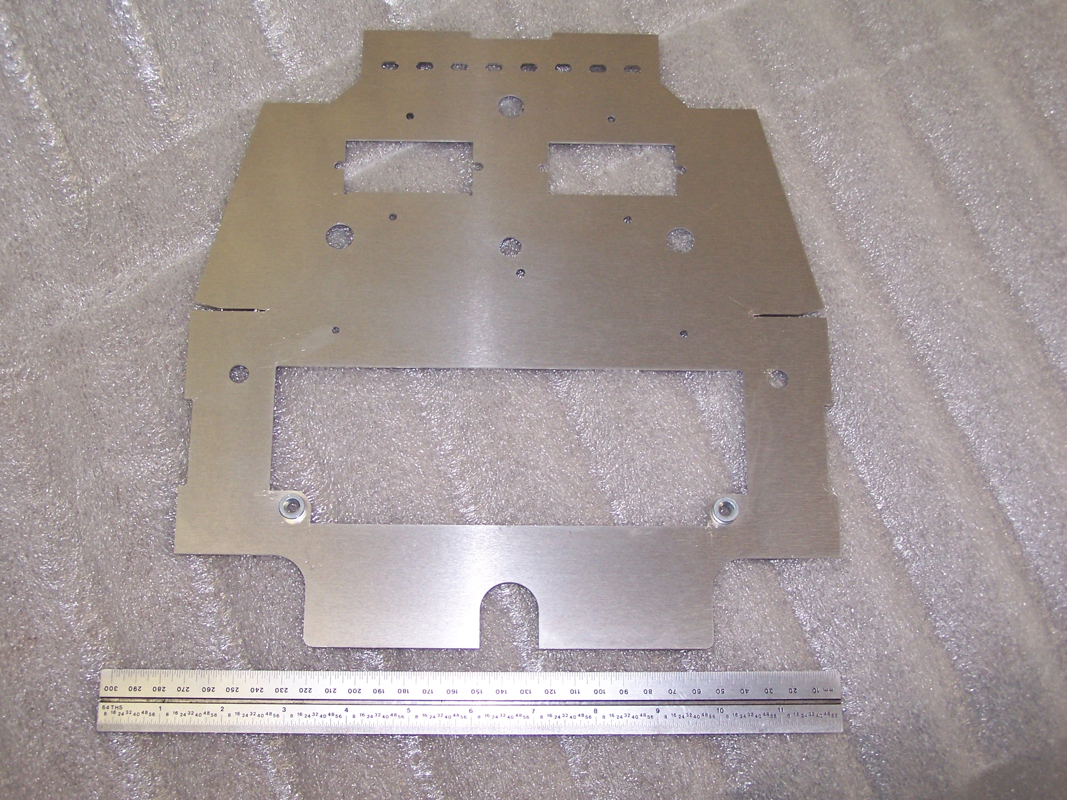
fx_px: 1572
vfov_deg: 28.6
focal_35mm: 51
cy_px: 400
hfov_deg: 37.5
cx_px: 534
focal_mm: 8.5
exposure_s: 1/60
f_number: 3
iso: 140
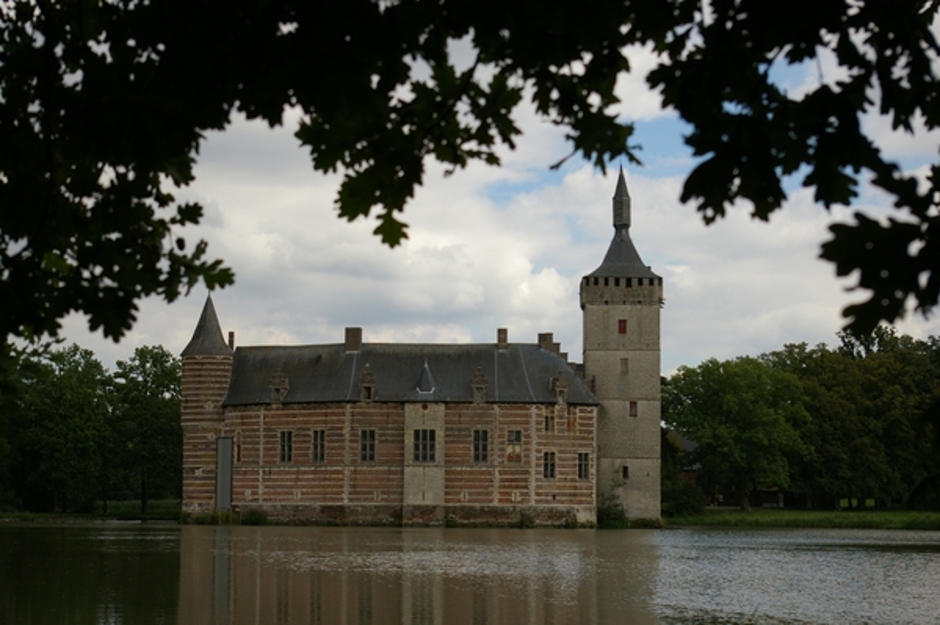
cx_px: 470
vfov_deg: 21.0
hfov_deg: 31.2
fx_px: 1683
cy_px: 312
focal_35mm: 64
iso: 200
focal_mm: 43
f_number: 8
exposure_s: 1/250
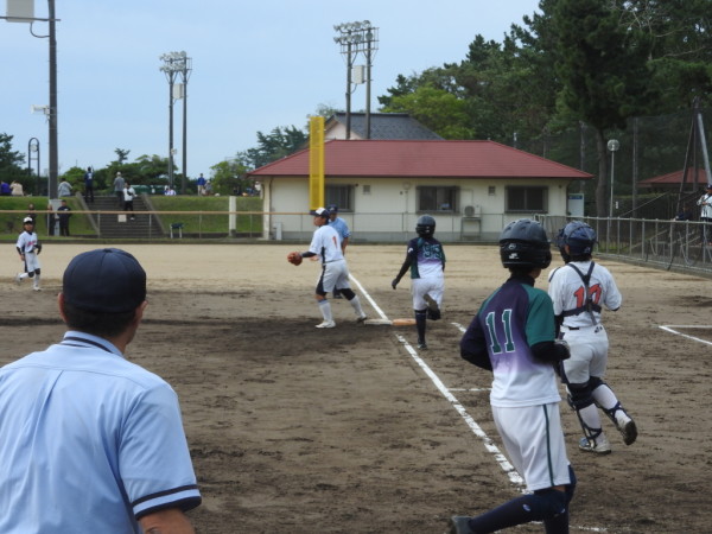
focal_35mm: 95
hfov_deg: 20.7
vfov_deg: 15.6
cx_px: 356
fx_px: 1954
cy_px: 267
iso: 100
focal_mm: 17
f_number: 4.8
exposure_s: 1/500
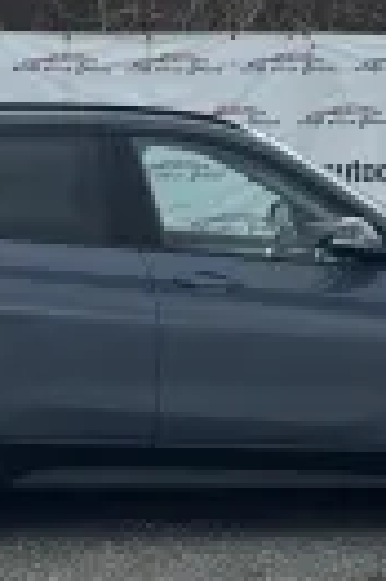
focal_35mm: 137
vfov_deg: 15.0
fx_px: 2209
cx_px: 226
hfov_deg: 10.0
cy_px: 231
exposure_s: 1/2833
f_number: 1.78
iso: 64
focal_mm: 6.76
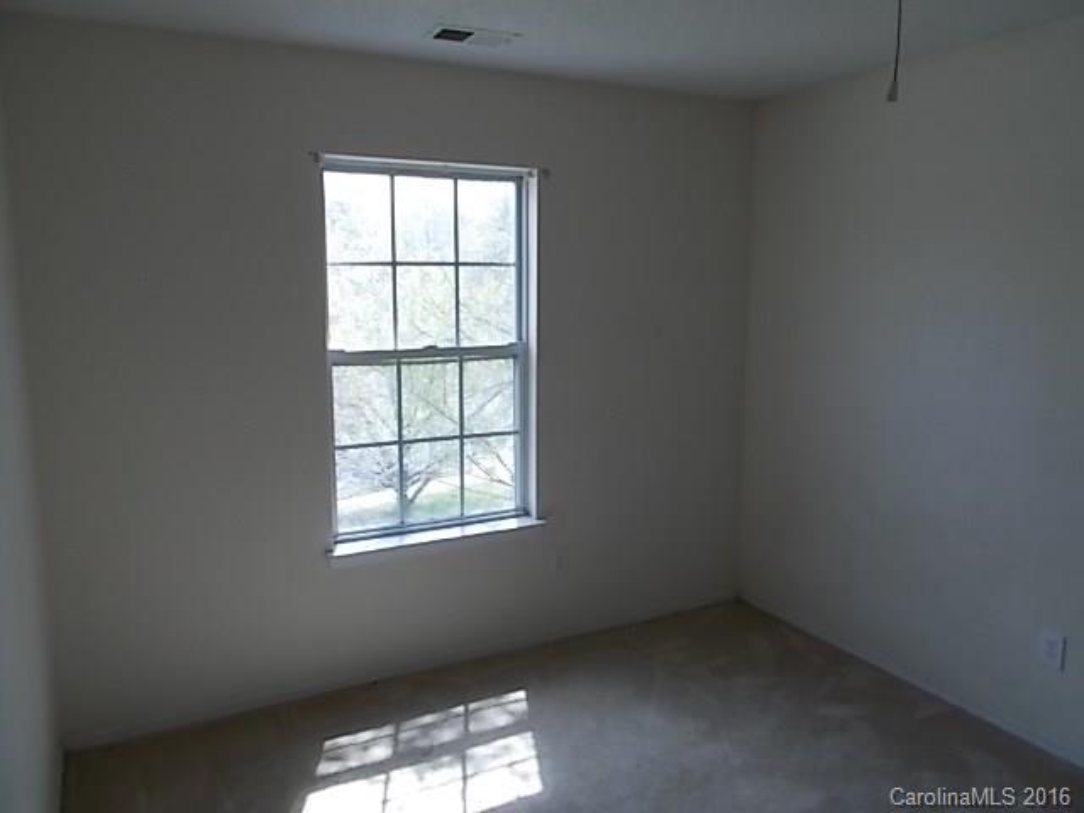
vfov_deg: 53.1
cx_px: 542
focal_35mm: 26
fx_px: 814
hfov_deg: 67.3
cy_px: 406
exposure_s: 1/125
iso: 80
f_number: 3.2
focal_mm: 4.6
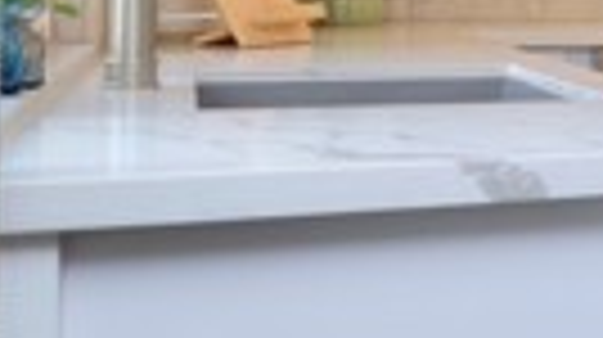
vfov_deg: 14.3
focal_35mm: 82
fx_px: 1318
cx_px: 1390
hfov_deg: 15.7
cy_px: -25
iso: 400
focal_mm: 11
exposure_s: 1/100
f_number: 5
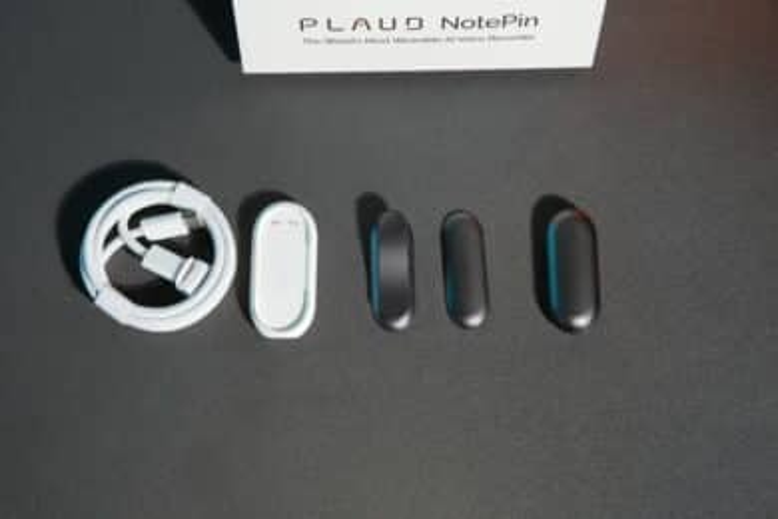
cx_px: 389
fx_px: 1513
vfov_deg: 19.5
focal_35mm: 70
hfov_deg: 28.8
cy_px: 260
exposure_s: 1/80
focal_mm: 70
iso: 800
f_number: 8
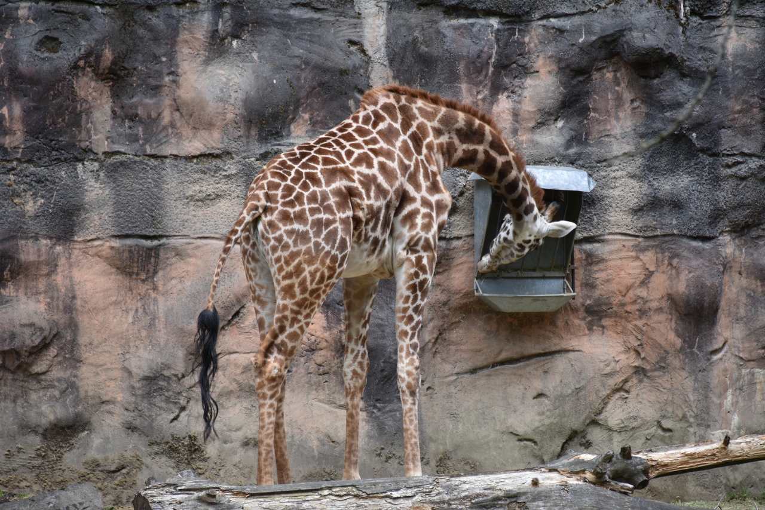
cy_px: 255
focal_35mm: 250
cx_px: 382
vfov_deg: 5.5
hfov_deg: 8.2
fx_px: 5313
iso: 500
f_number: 5.6
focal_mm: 250
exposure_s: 1/500
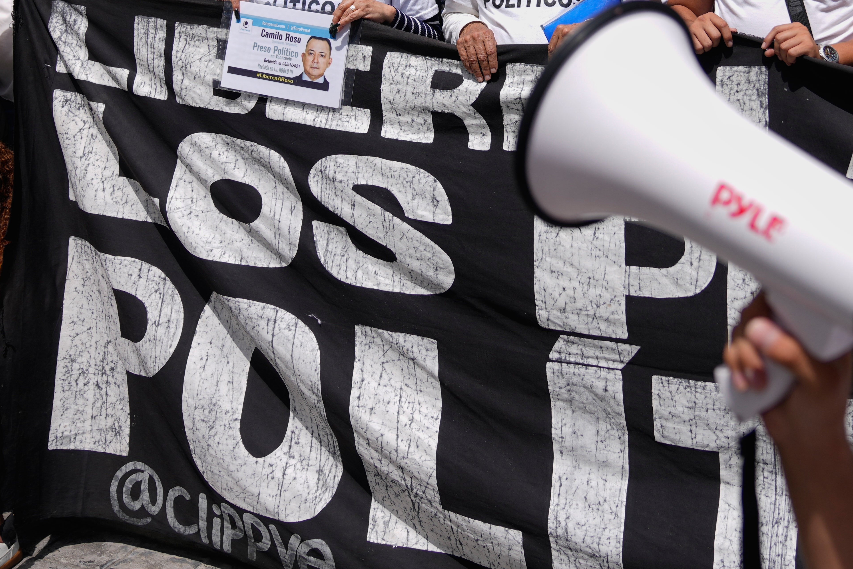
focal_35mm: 54
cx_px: 524
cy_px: -51
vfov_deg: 23.6
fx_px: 1279
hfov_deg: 36.7
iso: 80
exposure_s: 1/2000
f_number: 2.8
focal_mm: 24
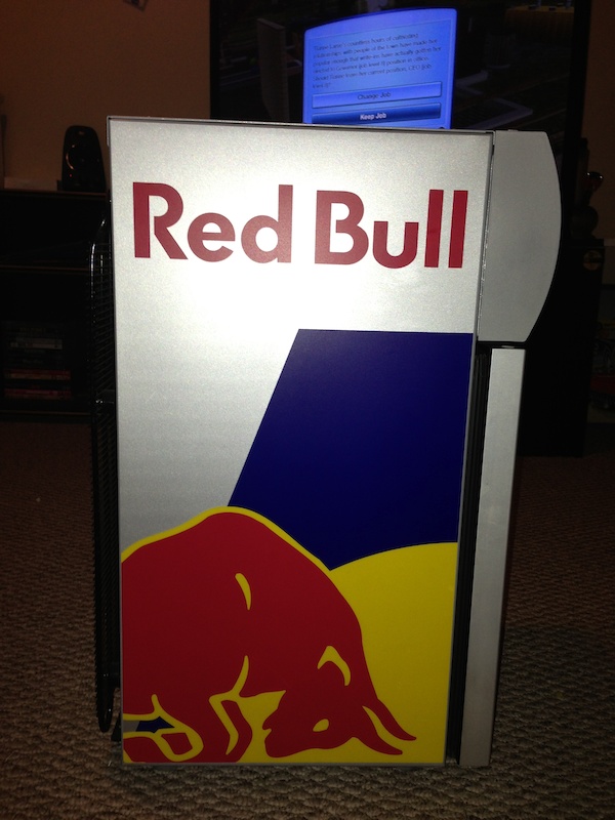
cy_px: 410
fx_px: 782
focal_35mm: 33
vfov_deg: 55.4
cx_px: 308
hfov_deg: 42.9
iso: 64
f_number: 2.4
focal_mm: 4.13
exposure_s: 1/20
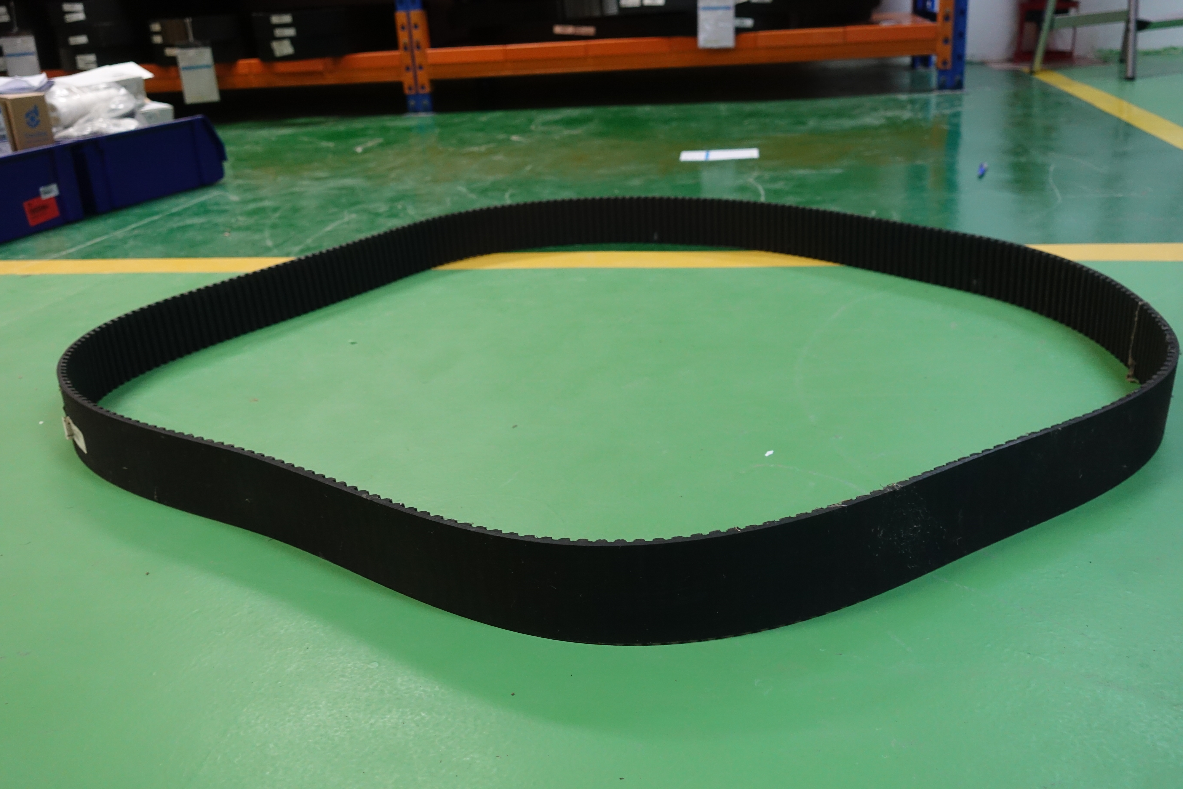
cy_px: 394
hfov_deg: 57.2
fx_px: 1084
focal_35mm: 33
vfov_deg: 40.0
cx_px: 592
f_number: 2.8
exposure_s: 1/25
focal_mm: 12.2
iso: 800
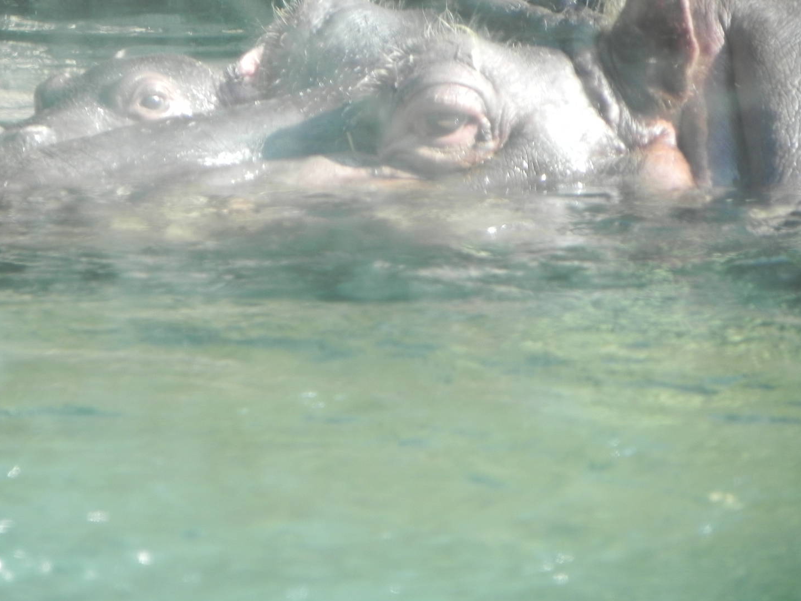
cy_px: 302
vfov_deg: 2.8
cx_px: 361
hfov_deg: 3.7
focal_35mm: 533
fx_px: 12333
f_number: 5
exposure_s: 1/62
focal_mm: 85.6
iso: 160
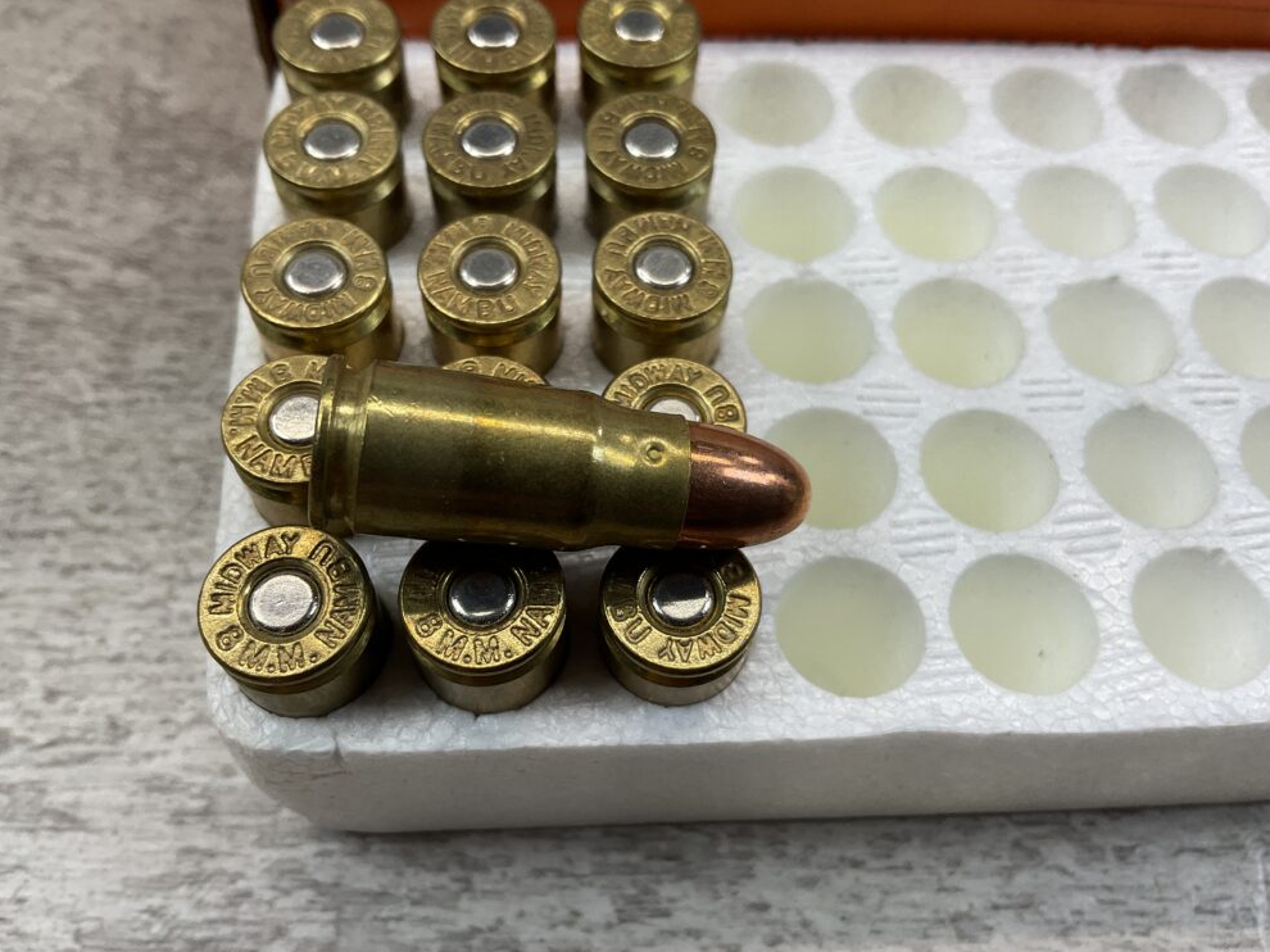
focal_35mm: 30
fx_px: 1100
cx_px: 627
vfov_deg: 46.8
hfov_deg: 60.0
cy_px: 490
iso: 16
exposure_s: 1/131
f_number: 1.8
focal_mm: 3
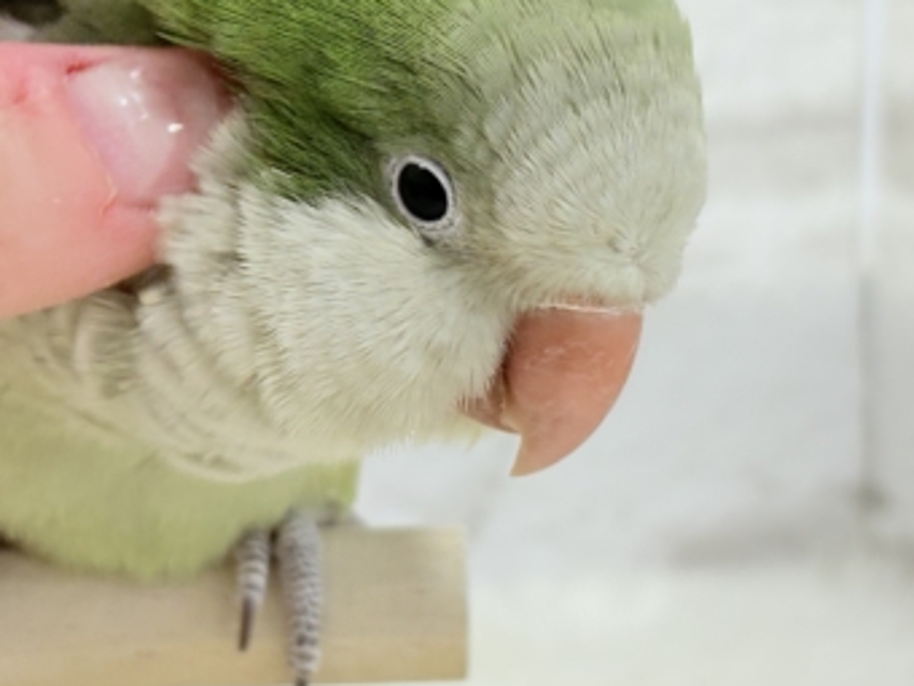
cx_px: 503
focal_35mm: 98
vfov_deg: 15.0
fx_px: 2588
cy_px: 191
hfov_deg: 20.0
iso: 100
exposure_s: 1/100
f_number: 1.6
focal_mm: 5.96
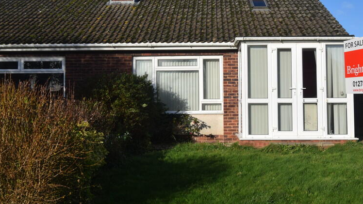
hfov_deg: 47.3
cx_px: 203
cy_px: 85
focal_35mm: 43
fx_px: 414
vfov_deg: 27.7
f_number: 10
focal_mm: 20
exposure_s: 1/400
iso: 200
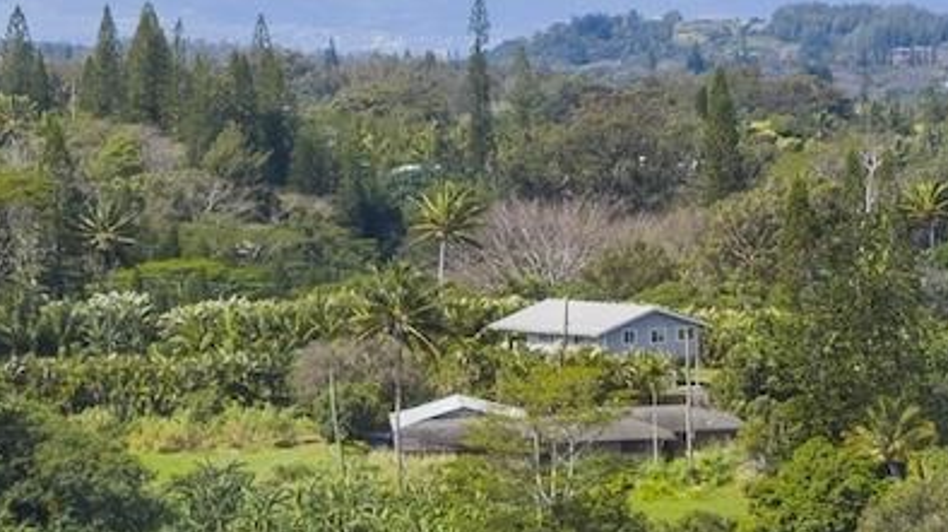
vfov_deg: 8.1
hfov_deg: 12.7
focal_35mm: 149
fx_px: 3743
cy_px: 61
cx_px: 1891
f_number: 2.8
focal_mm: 14.45
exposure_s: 1/1600
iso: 250
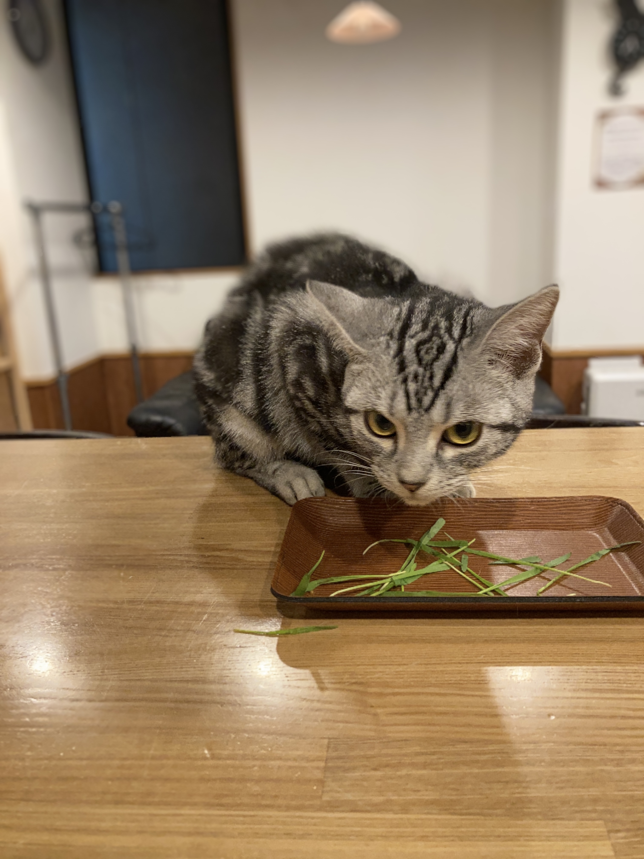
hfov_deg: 49.7
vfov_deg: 63.4
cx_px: 322
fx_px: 695
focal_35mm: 28
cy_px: 430
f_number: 1.8
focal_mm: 3.99
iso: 250
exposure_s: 1/60
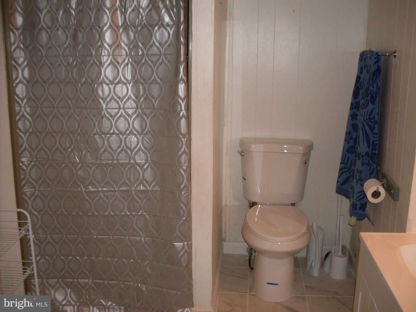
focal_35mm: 38
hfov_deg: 49.0
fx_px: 457
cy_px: 156
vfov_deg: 37.7
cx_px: 208
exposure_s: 1/45
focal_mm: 6.3
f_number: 2.8
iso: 100
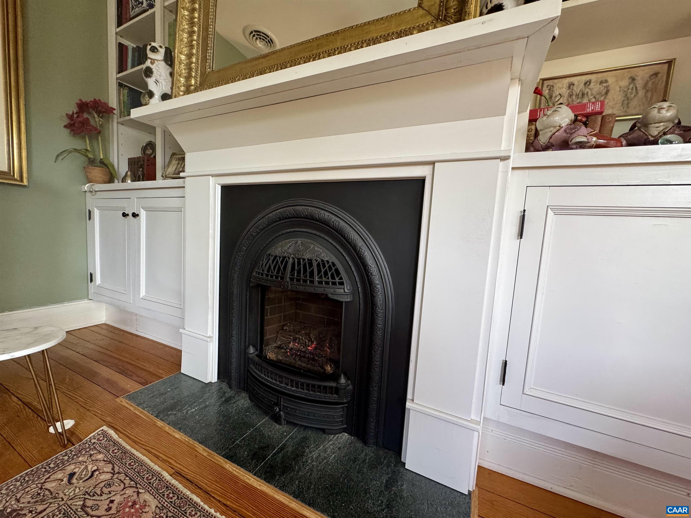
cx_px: 346
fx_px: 279
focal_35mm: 14
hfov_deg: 102.1
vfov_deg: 85.7
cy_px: 259
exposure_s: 1/120
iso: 250
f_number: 2.2
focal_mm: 2.22
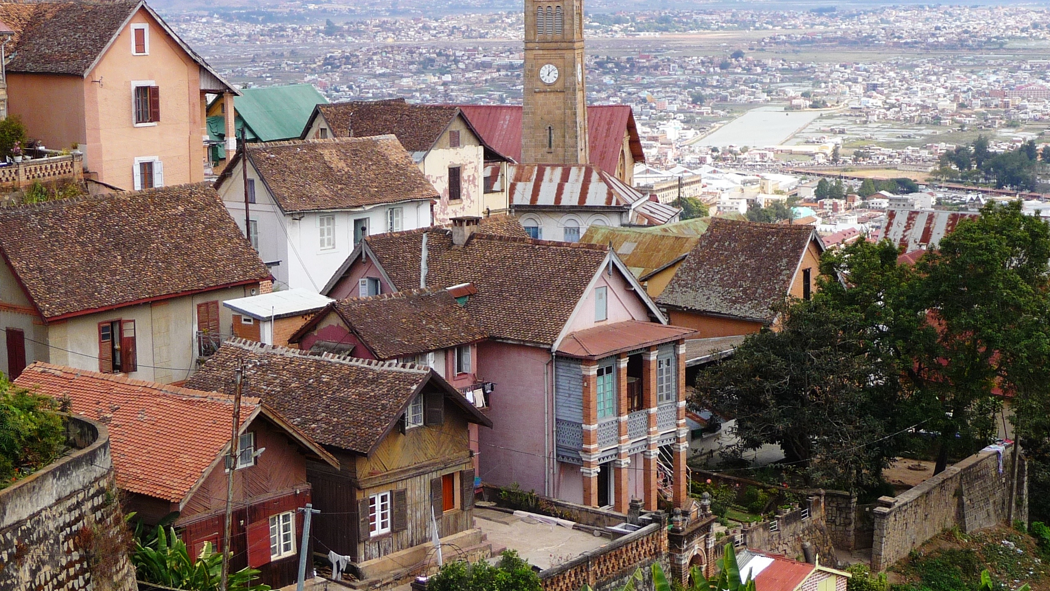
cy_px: 279
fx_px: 1977
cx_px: 525
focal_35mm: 71
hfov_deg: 29.7
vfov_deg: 17.0
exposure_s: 1/400
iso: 100
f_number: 4.2
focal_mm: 8
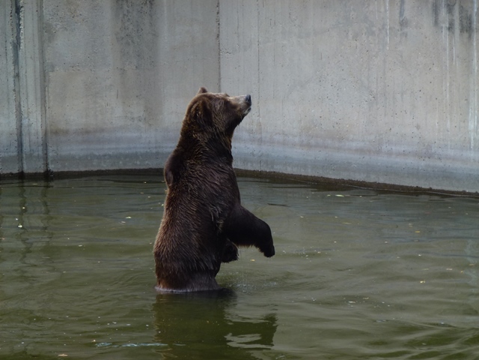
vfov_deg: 6.9
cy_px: 180
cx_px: 240
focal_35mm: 214
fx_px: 2961
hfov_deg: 9.2
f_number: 5.5
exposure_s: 1/160
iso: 100
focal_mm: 38.3
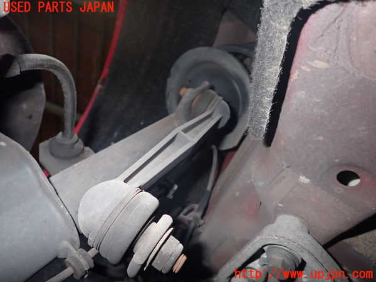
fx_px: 272
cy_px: 141
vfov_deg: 54.9
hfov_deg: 69.4
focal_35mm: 25
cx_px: 188
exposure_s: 1/30
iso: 400
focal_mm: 4.5
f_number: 5.6
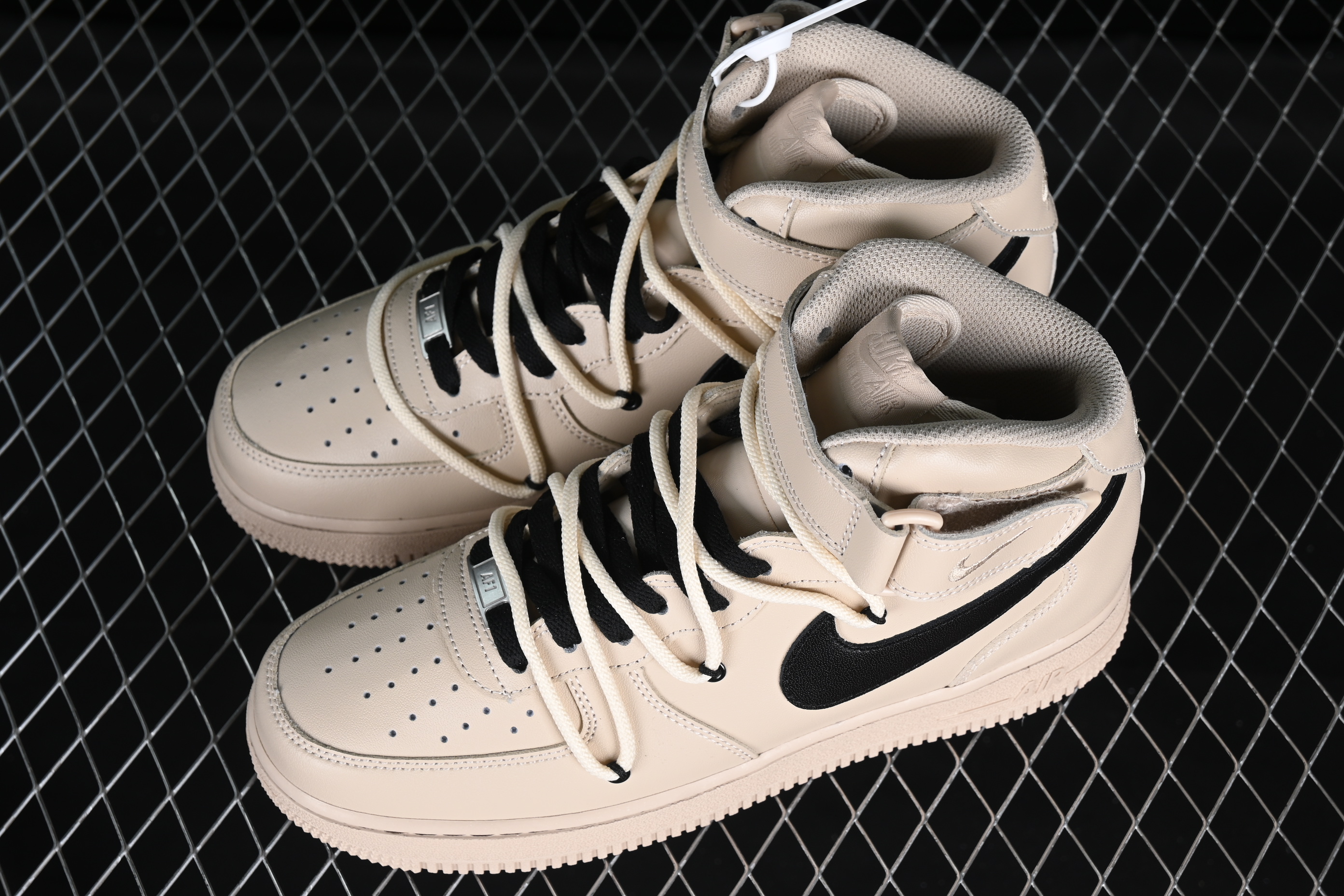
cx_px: 672
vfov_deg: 18.2
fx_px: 2800
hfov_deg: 27.0
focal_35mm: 75
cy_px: 448
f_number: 7.1
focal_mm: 50
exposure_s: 1/80
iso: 160
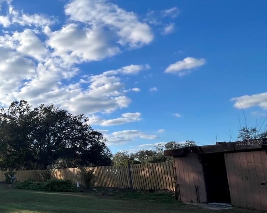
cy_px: 142
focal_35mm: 28
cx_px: -24
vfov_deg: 50.6
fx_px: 221
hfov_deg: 46.6
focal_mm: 1.57
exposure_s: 1/1783
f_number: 1.8
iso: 32
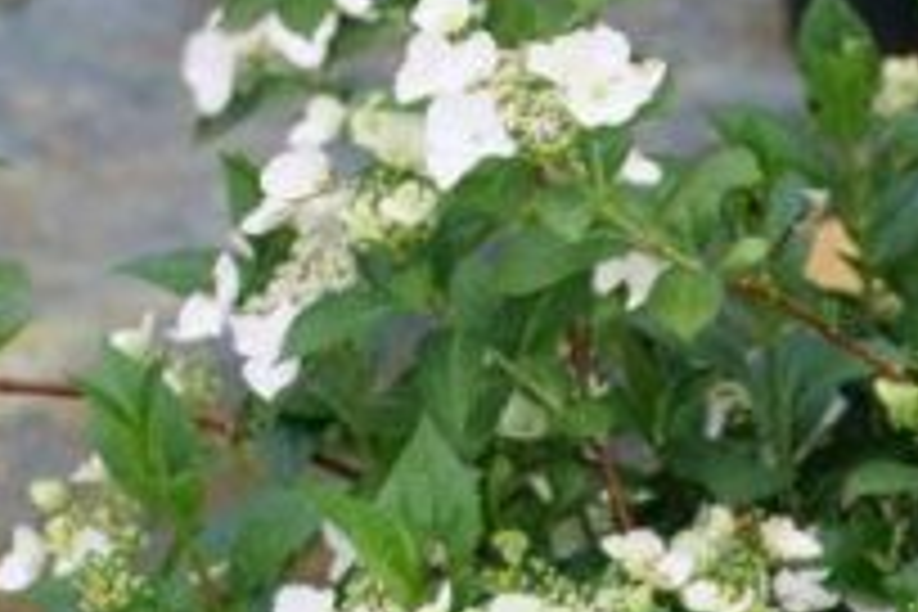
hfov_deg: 10.9
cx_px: 1112
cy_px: 1251
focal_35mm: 186
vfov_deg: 7.1
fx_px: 4743
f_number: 2.5
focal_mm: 22
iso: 200
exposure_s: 1/320
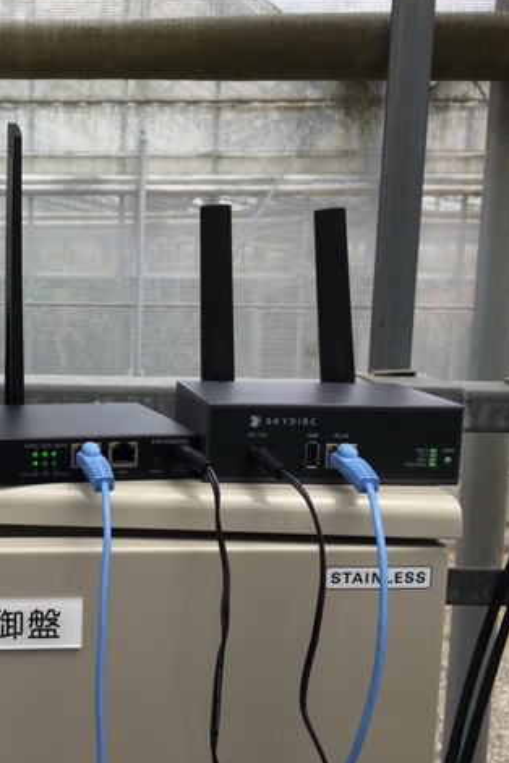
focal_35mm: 41
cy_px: 379
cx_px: 24
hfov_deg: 30.7
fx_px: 869
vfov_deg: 47.4
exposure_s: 1/630
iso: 25
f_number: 2.2
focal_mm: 4.15
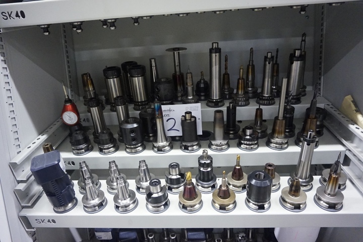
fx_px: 242
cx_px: 182
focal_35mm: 24
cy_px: 121
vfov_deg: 53.1
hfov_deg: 73.7
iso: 3200
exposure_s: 1/30
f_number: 3.5
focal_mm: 16
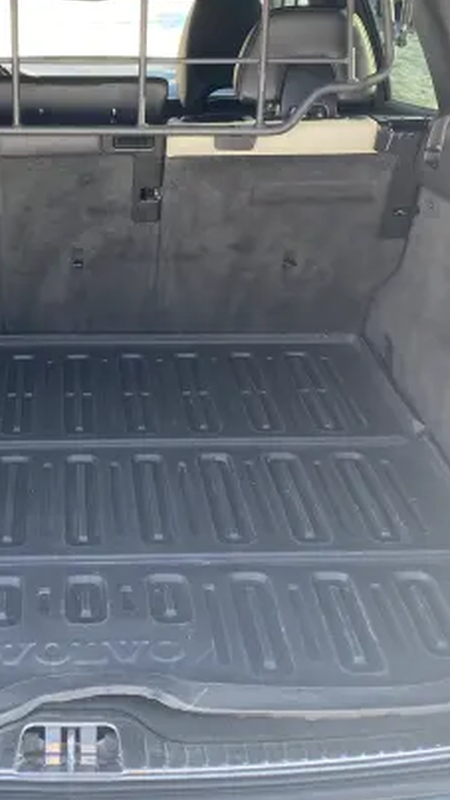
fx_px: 954
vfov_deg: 45.4
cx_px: 99
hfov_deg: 26.1
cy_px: 369
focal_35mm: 45
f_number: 1.8
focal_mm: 4.25
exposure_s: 1/121
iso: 50
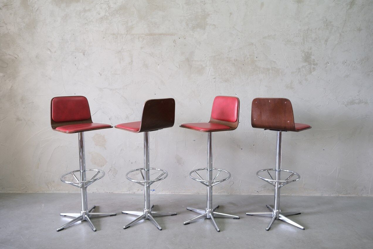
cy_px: 124
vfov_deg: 46.4
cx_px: 186
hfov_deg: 65.5
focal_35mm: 28
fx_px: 290
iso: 800
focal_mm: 18.4
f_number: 4
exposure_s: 1/27
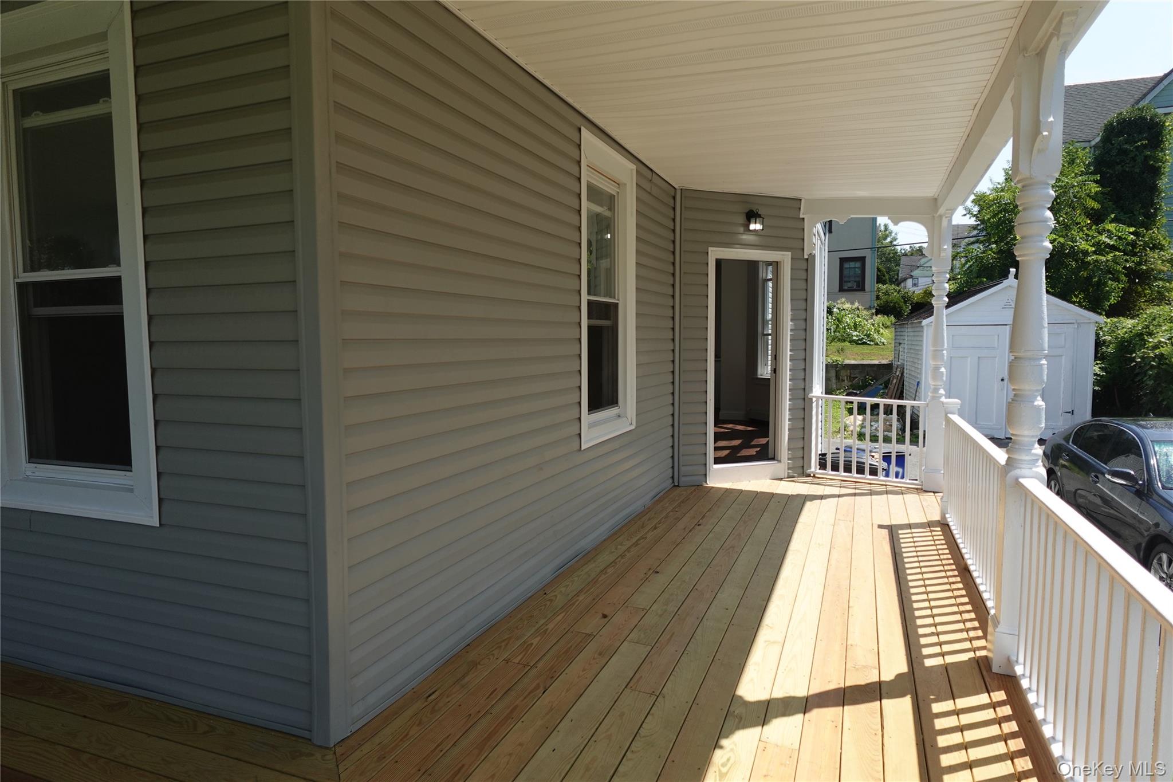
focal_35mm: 20
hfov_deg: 84.0
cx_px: 586
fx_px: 652
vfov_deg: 61.9
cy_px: 391
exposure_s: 1/2500
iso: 125
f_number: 2
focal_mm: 7.6
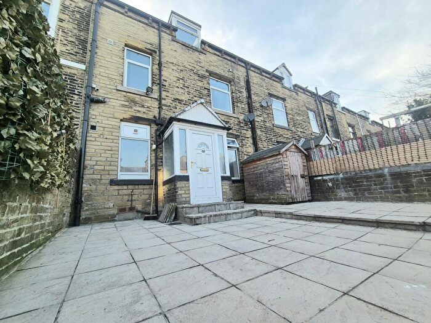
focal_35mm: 13
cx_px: 216
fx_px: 162
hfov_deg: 106.2
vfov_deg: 89.9
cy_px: 162
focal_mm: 2.2
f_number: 2.2
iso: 50
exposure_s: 1/417
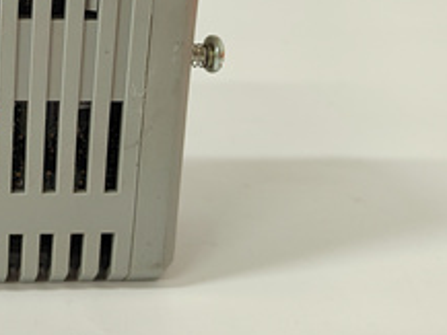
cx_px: -25
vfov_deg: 27.1
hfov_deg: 32.5
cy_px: 75
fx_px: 685
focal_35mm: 53
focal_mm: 5.52
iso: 1397
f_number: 1.9
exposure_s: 1/50
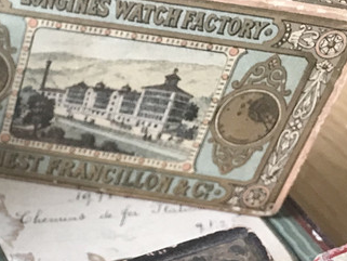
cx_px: -161
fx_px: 933
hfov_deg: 18.8
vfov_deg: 14.5
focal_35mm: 93
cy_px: 427
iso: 32
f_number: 1.8
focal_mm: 3.99
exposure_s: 1/20
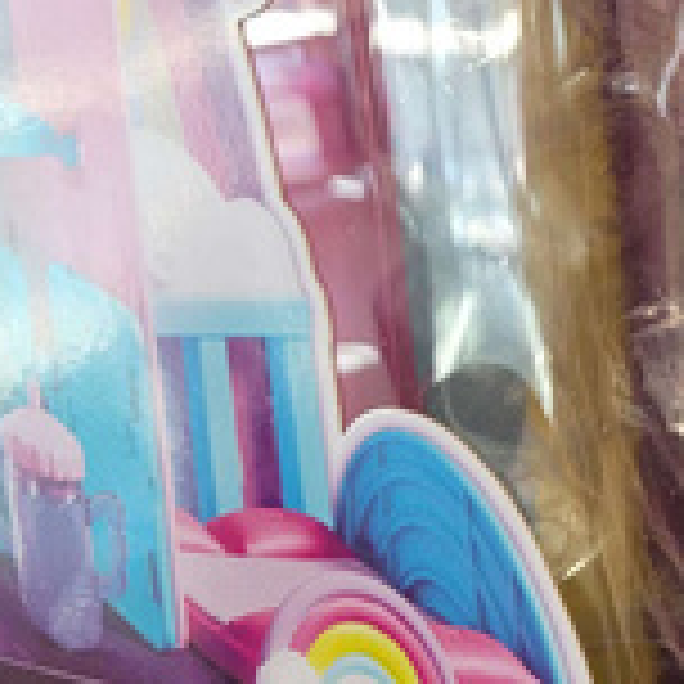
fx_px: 1520
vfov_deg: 23.5
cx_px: 693
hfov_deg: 24.2
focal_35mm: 68
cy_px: -108
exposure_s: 1/100
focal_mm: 5.4
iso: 250
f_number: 1.8
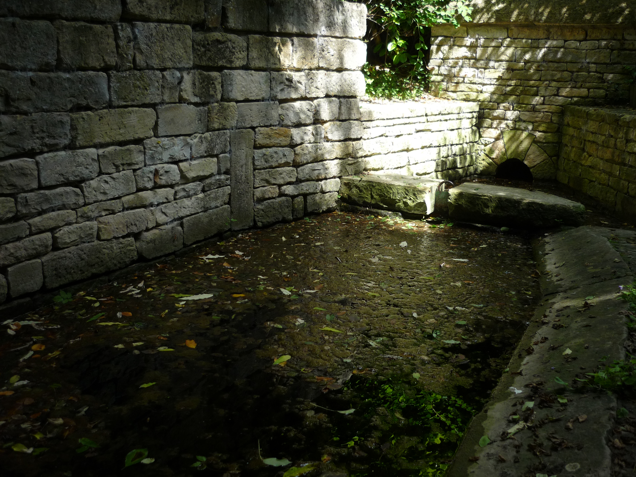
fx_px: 606
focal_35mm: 33
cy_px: 238
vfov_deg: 42.9
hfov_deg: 55.4
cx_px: 318
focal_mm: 5.5
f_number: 2.8
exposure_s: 1/200
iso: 100
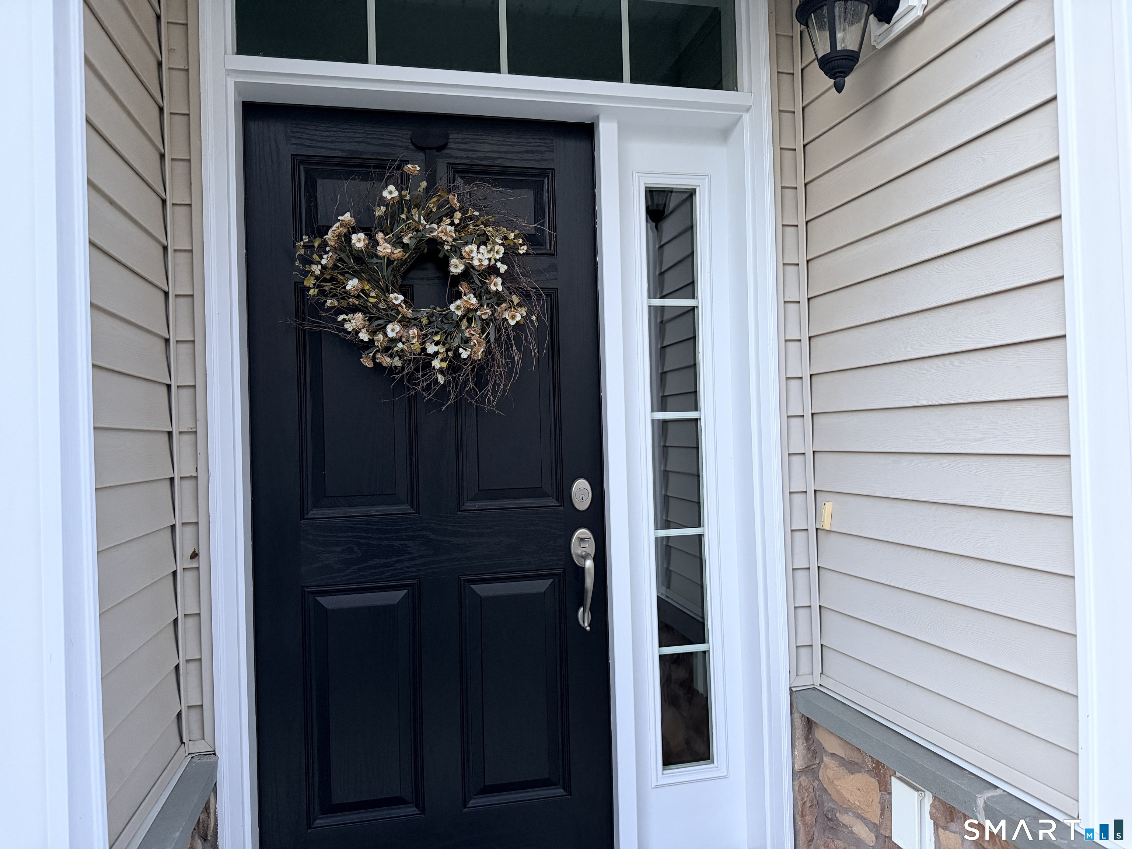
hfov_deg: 71.6
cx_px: 566
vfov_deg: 56.8
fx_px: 785
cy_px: 424
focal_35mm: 24
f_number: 1.78
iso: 640
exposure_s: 1/60
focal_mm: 6.76
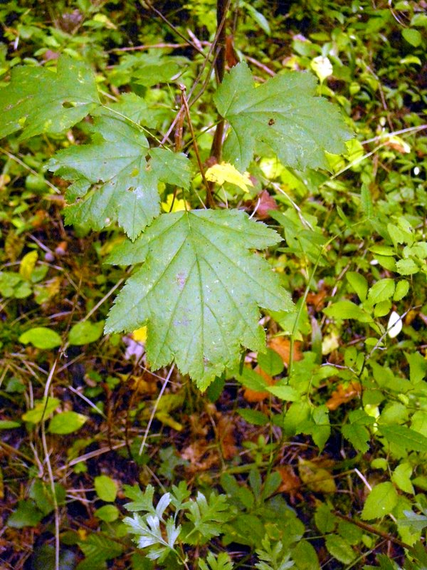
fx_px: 576
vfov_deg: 52.6
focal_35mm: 35
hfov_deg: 40.7
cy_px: 285
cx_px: 214
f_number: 2.8
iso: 800
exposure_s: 1/80
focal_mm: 5.2
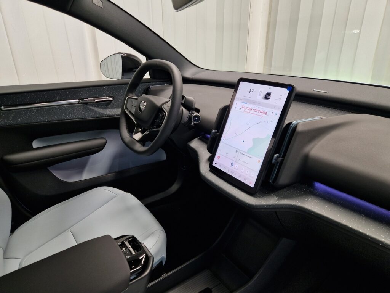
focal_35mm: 23
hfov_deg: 73.9
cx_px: 195
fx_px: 259
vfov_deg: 58.9
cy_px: 146
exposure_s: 1/50
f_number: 1.8
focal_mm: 5.4
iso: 80
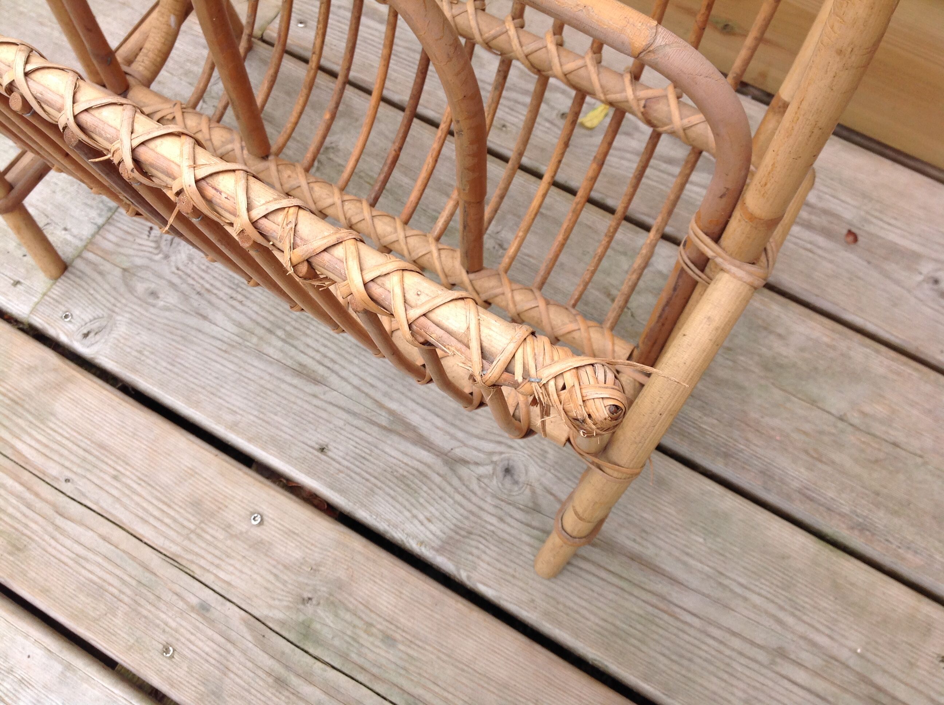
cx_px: 472
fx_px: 953
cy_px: 352
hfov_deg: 52.7
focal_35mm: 35
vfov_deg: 40.6
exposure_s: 1/496
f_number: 2.4
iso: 50
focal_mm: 4.28
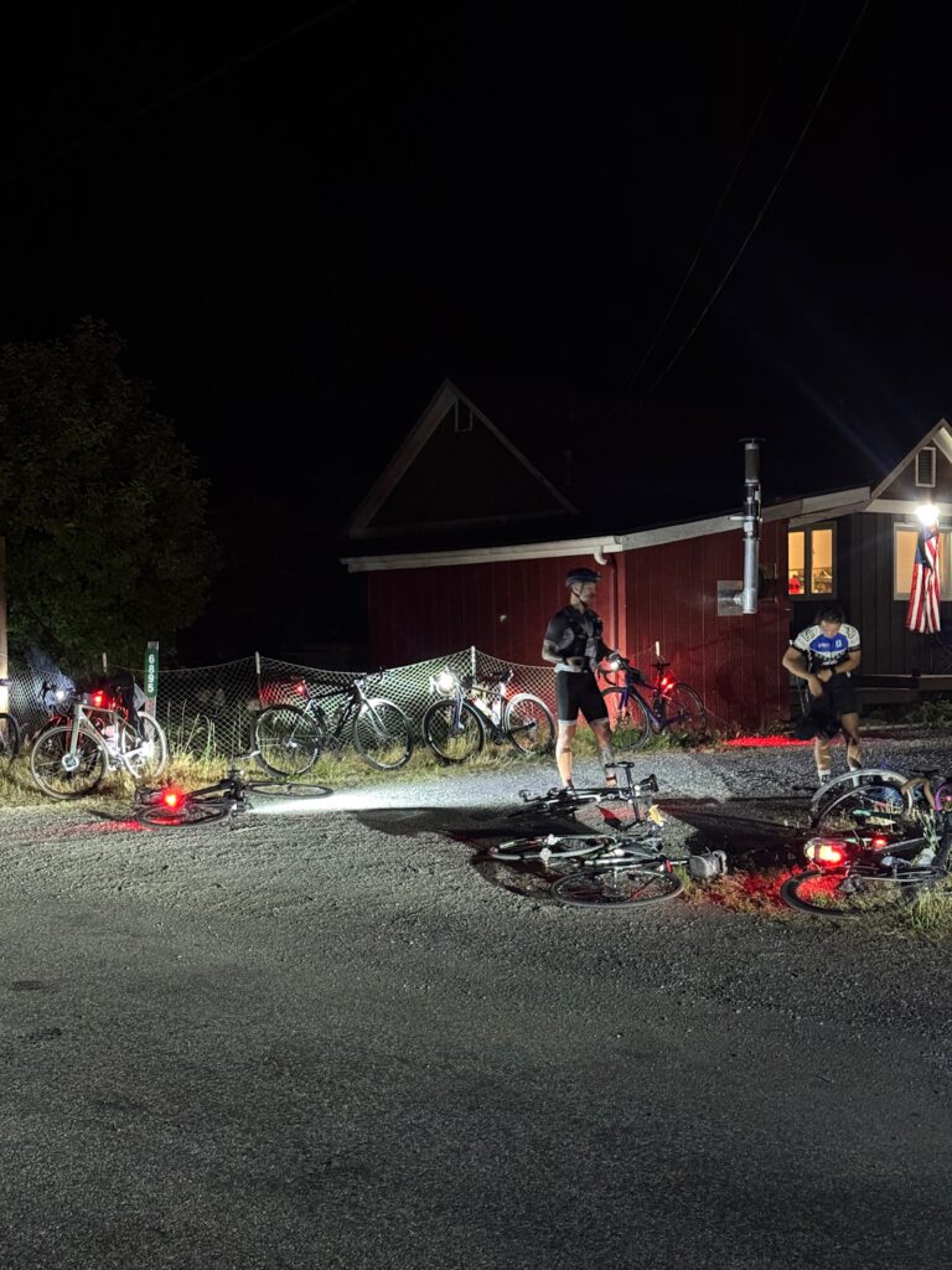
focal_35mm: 48
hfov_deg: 30.3
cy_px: 635
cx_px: 476
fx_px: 1760
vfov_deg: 39.7
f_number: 1.78
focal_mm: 6.76
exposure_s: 1/15
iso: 1000
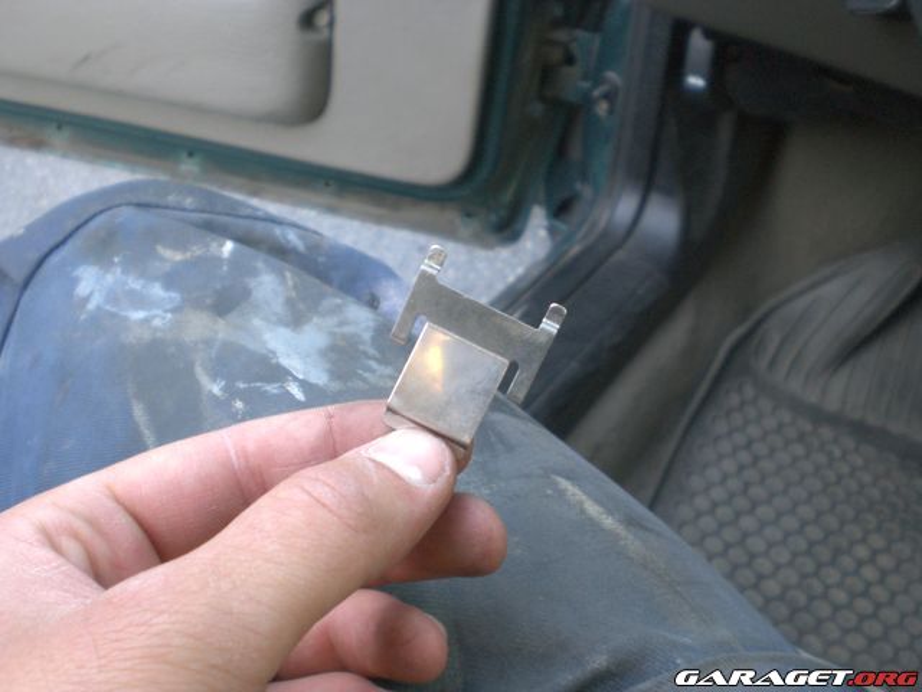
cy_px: 346
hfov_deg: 49.0
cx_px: 461
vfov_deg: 37.7
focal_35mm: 38
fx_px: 1012
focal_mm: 6.3
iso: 200
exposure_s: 1/100
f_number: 3.1
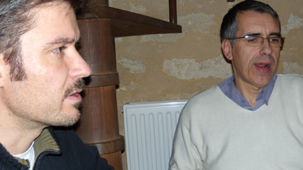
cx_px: 179
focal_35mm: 52
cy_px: 115
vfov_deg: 23.0
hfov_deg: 39.7
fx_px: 418
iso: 80
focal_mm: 6.4
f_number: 3.6
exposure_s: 1/30
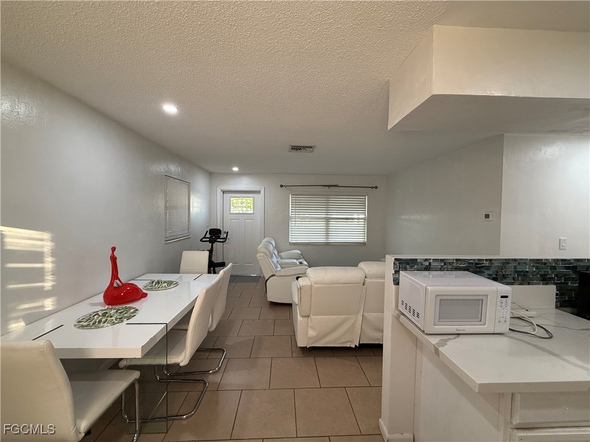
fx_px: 239
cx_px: 295
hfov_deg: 102.1
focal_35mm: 14
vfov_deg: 85.7
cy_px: 221
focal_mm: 2.22
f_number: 2.2
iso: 250
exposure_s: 1/120
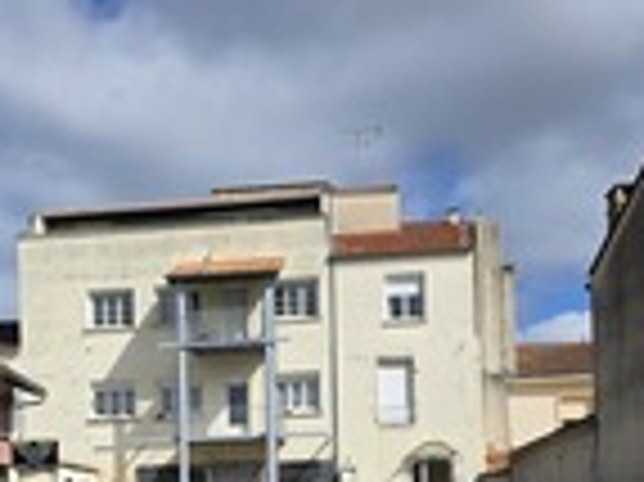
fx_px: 1060
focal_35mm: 57
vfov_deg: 24.1
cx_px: 218
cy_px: 518
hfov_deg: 33.5
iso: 64
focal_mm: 6.3
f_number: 1.7
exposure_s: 1/7944
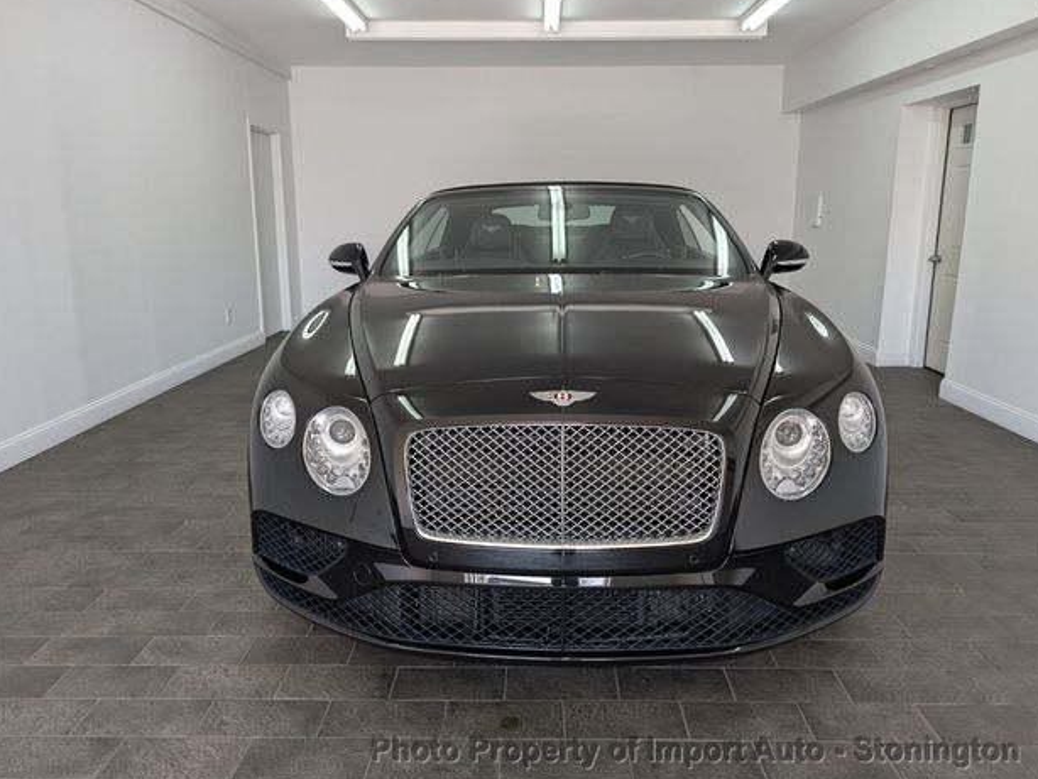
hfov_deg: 69.4
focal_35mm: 25
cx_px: 534
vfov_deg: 54.9
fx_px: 750
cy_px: 380
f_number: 1.68
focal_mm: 6.9
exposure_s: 1/60
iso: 34
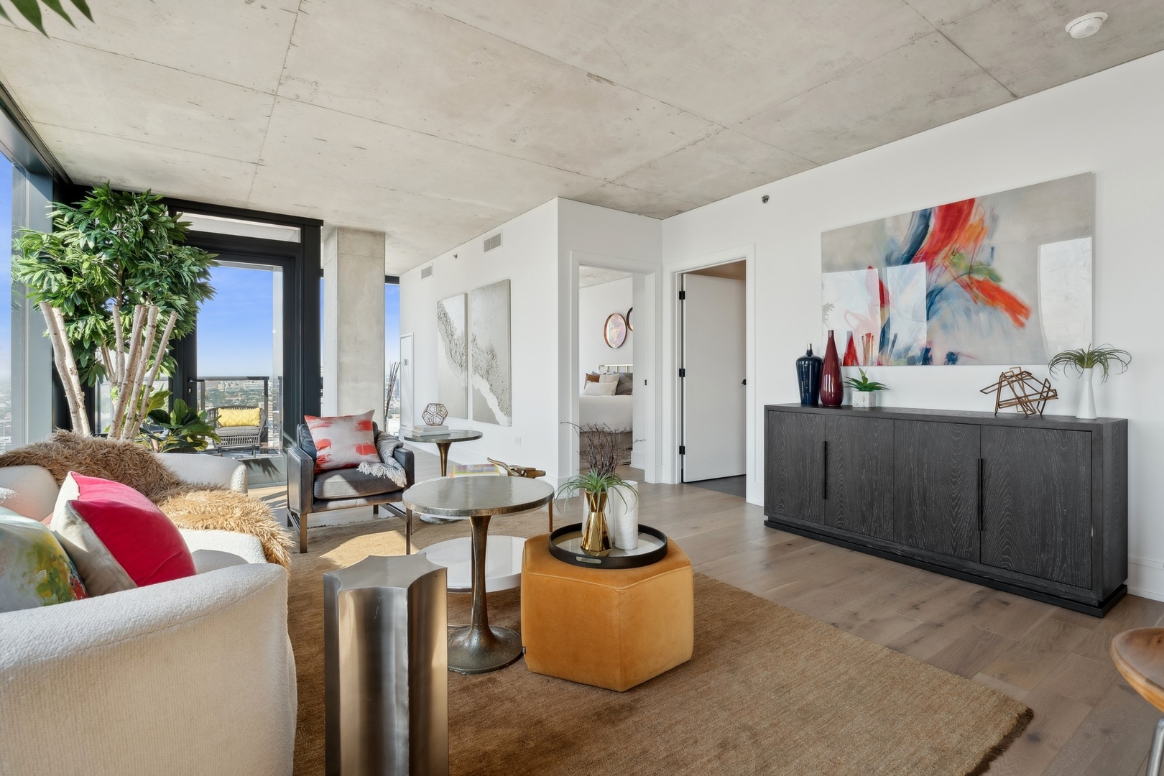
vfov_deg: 73.7
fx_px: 517
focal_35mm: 16
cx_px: 582
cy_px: 388
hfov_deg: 96.7
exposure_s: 1/100
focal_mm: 16
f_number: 8
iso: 320
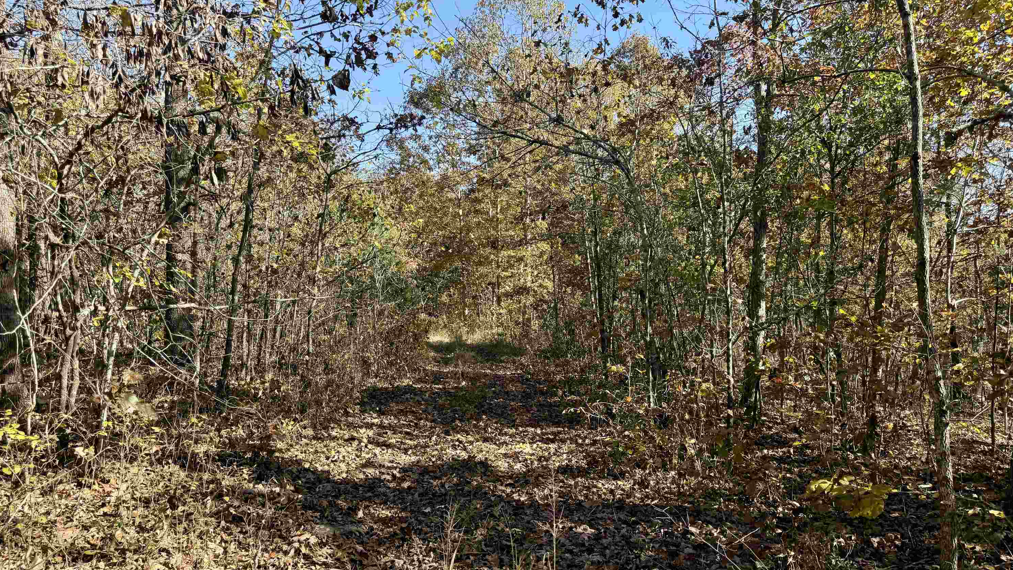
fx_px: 725
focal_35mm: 27
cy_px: 337
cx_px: 515
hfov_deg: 69.9
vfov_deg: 42.7
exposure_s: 1/805
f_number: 1.78
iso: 80
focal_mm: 6.76
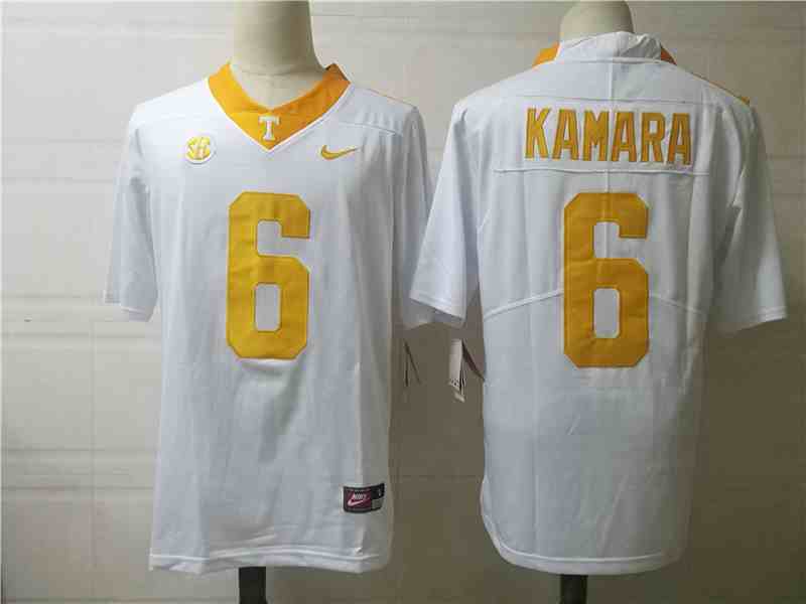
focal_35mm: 27
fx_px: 629
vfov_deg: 51.4
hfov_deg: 65.3
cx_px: 403
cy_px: 302
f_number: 2.2
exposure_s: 1/24
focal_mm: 4.5
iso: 400
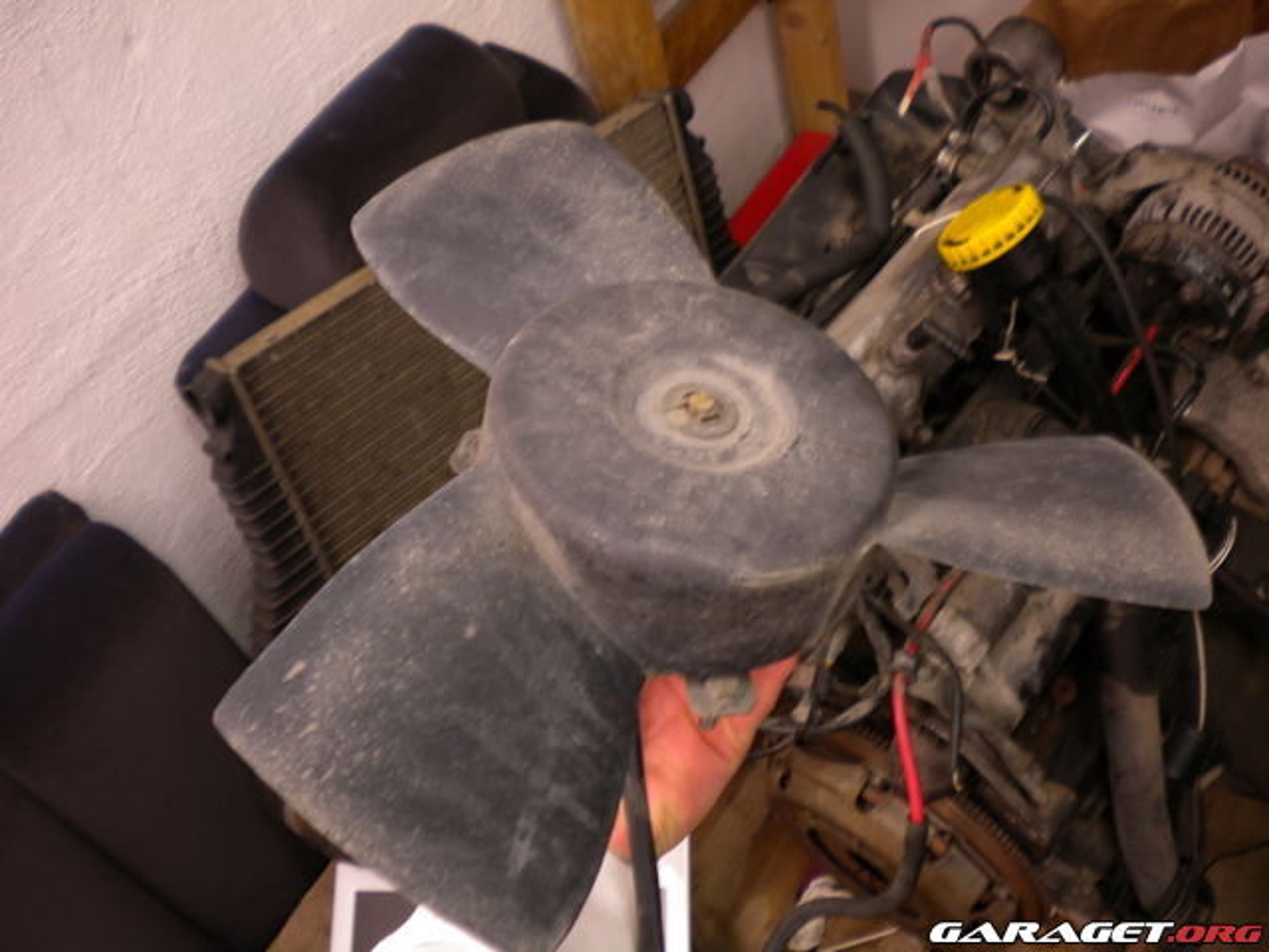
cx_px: 634
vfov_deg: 40.7
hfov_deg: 52.6
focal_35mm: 35
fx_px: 1283
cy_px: 476
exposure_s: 1/20.2
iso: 80
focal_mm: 6.3
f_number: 3.1
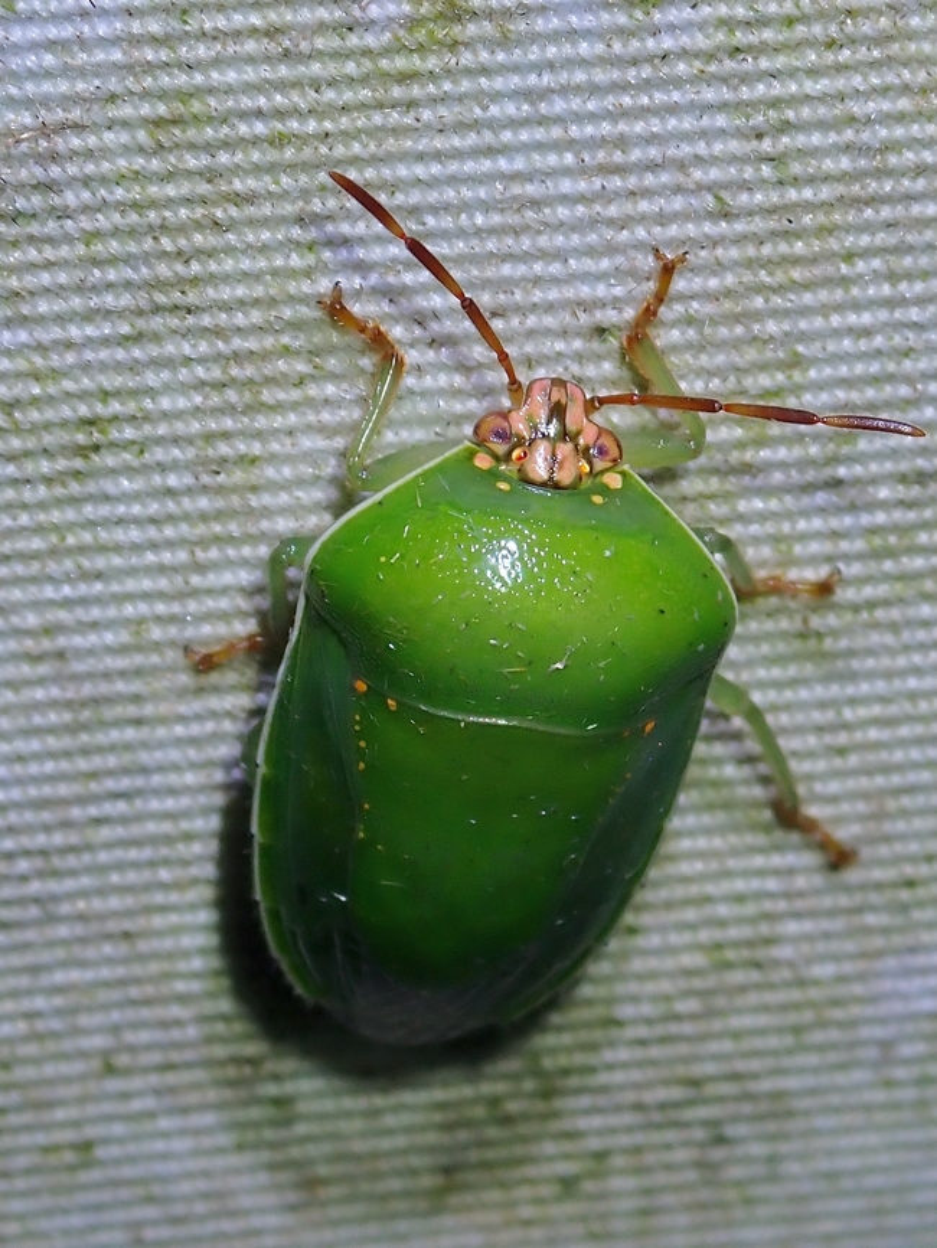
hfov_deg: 14.8
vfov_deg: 19.6
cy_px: 624
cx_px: 468
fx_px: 3607
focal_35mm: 100
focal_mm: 18
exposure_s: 1/400
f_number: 6.3
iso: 125
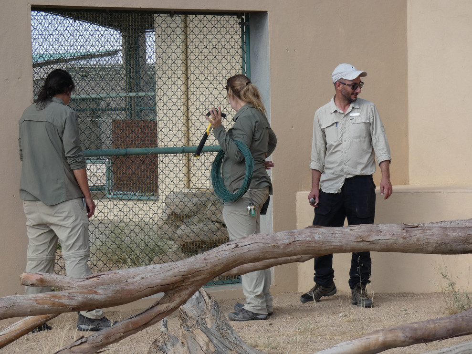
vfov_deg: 11.6
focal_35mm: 128
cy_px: 177
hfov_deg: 15.4
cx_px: 236
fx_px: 1746
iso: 80
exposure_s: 1/200
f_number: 5.2
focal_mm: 22.9
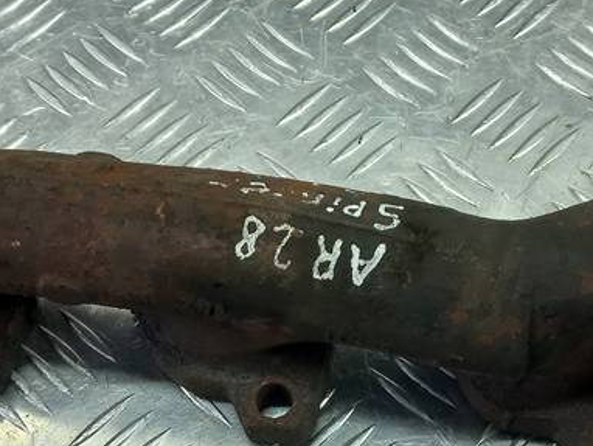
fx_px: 1148
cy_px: 277
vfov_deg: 21.9
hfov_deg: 28.9
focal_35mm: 67
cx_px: 321
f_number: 1.8
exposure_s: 1/50
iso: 50
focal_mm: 4.6
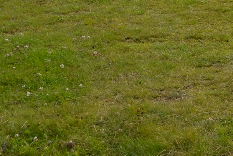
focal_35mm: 150
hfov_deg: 11.8
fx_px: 971
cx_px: 510
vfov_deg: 8.8
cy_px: -127
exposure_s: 1/250
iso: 100
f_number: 8
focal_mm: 22
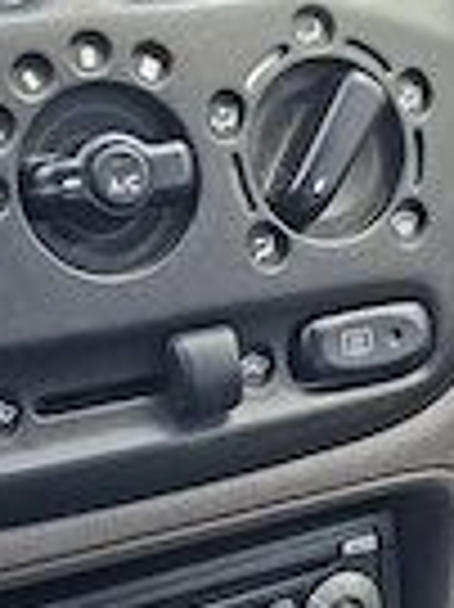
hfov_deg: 21.5
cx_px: 144
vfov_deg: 28.5
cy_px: 374
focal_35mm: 68
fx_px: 1191
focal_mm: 5.54
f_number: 1.8
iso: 50
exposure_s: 1/222
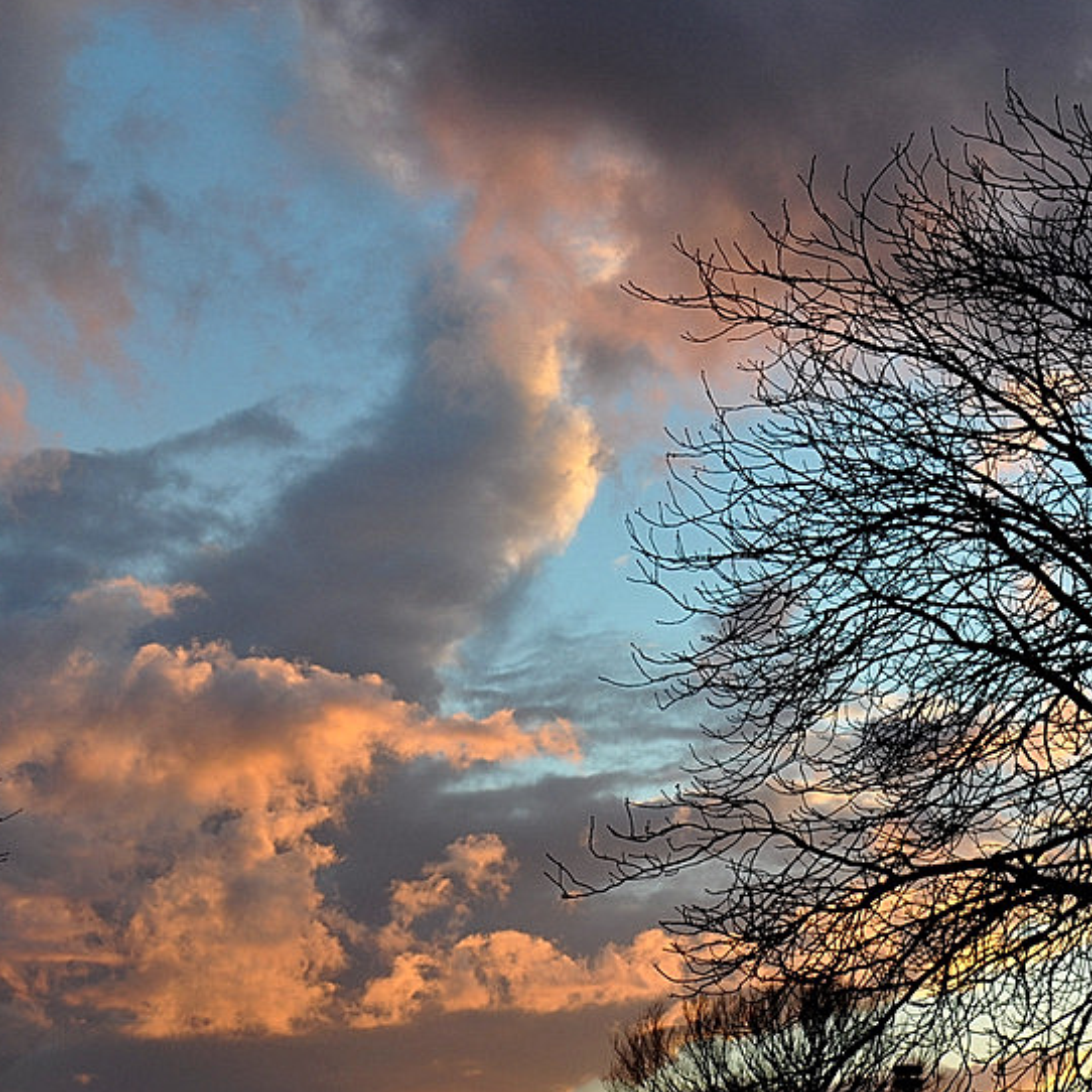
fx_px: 2820
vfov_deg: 21.9
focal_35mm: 79
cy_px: 579
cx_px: 872
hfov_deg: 21.6
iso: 200
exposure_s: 1/160
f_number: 6.3
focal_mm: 28
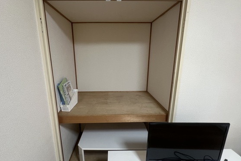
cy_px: 84
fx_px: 114
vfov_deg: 70.4
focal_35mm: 17
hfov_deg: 93.2
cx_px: 113
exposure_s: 1/50
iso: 160
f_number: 1.8
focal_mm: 1.57
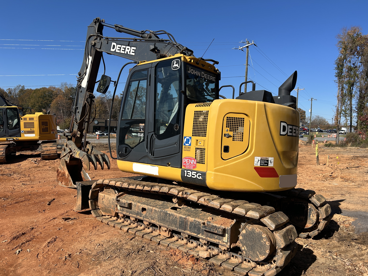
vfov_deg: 53.1
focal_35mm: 26
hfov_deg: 67.3
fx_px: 276
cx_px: 184
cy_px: 138
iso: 50
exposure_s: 1/4274
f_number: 1.5
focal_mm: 5.7
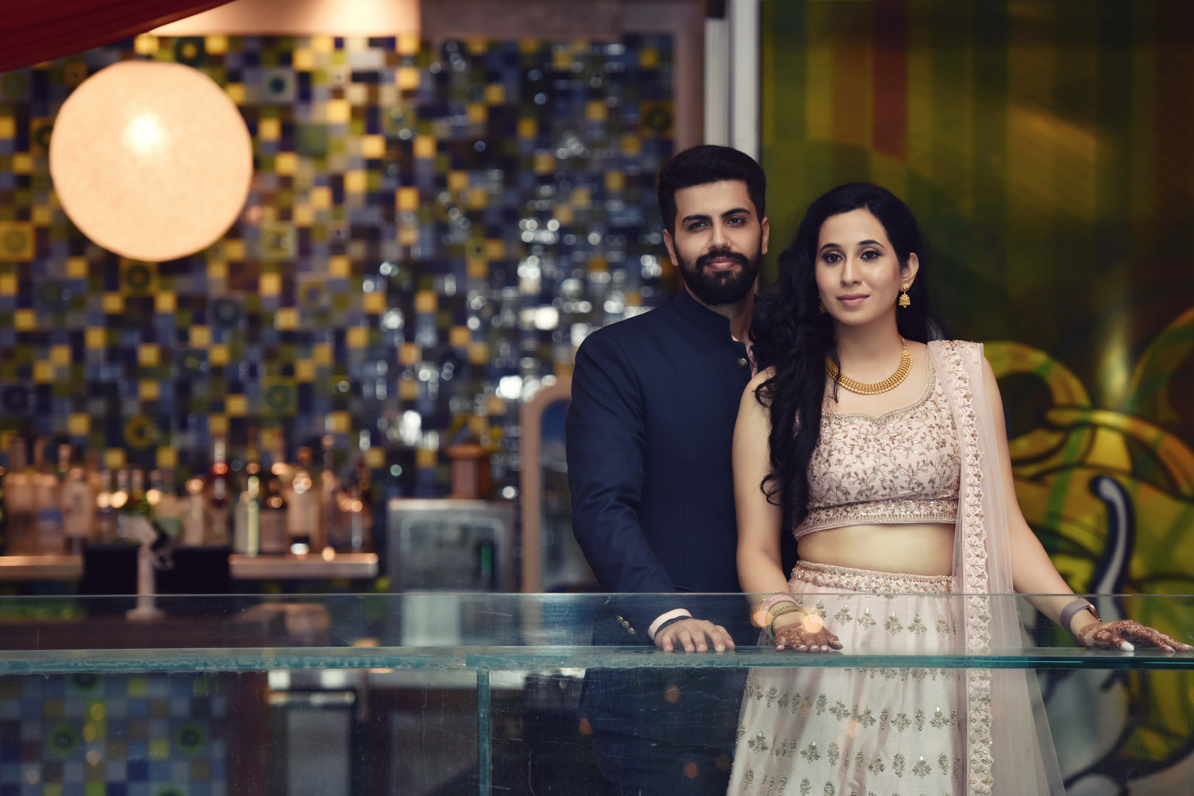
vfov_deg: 10.5
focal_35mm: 131
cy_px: 398
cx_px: 594
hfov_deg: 15.6
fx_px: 4345
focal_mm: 130
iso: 320
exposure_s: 1/160
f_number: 2.8
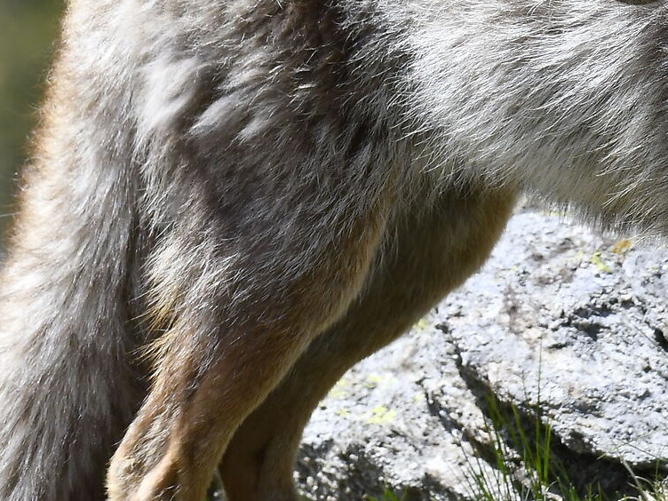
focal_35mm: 1013
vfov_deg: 1.5
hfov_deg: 2.0
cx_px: 425
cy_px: 151
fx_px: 19548
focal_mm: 220
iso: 400
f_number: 11
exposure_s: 1/500
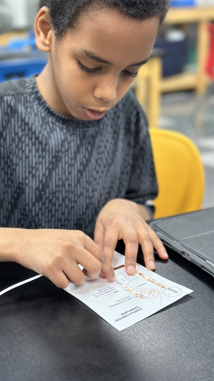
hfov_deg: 22.6
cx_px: 79
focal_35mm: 53
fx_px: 535
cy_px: 189
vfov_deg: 39.2
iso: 160
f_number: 1.78
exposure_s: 1/60
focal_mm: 6.86
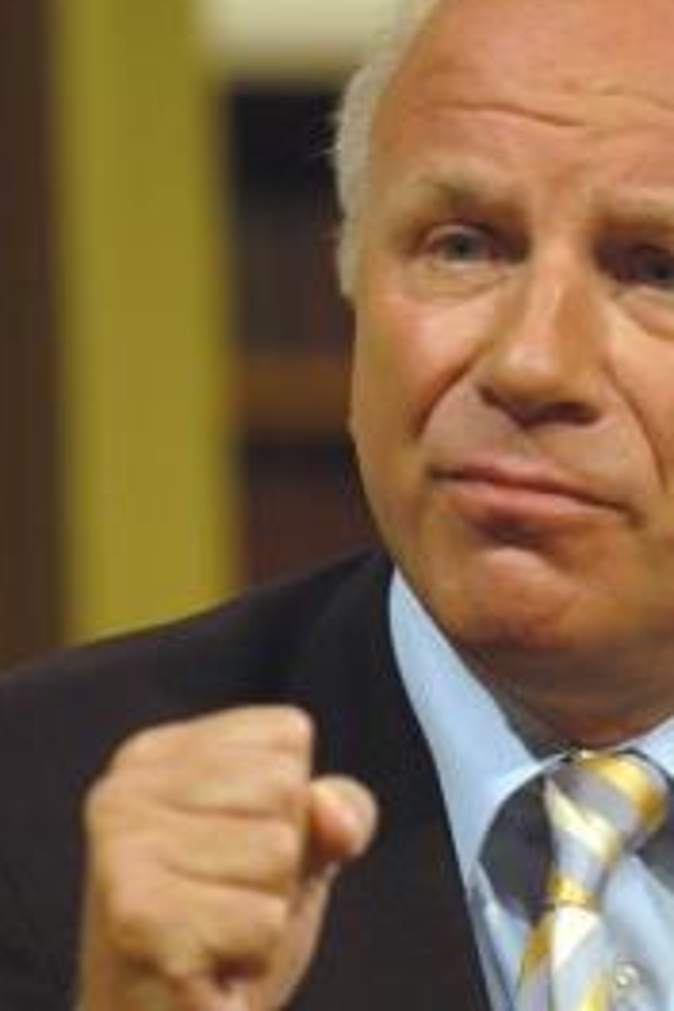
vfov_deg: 4.8
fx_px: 12131
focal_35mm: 432
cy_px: 708
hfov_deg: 3.2
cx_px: 452
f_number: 3.2
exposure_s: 1/125
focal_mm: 170
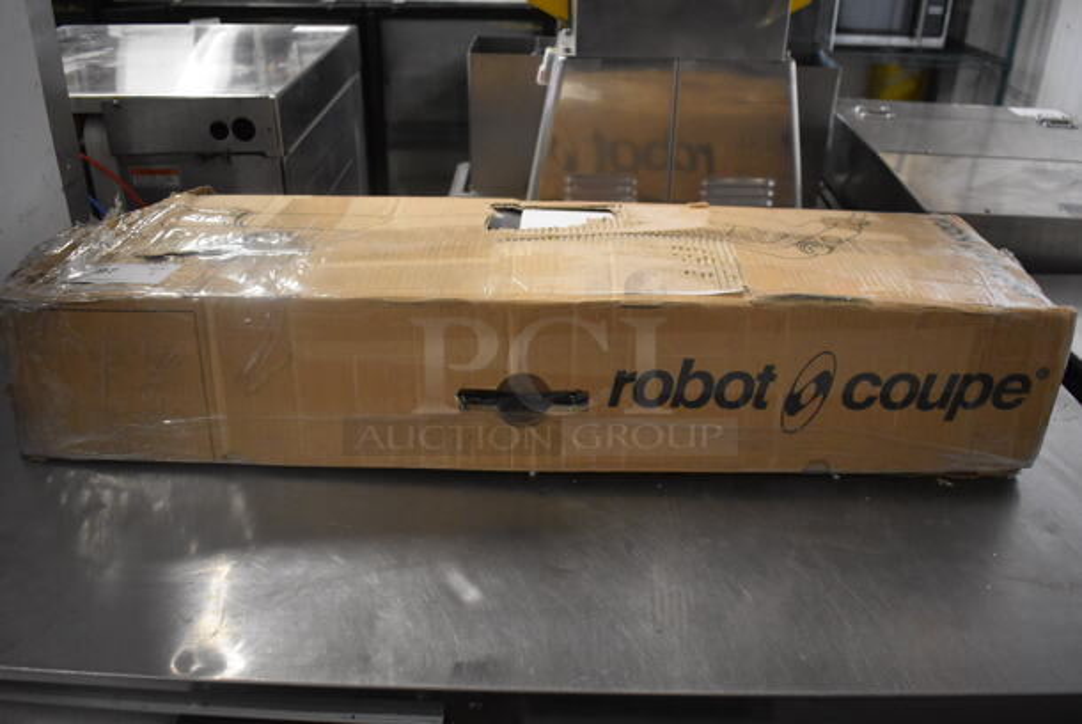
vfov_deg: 43.7
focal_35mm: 30
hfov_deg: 61.9
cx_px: 541
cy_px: 362
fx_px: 903
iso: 3600
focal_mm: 20
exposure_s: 1/125
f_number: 3.5
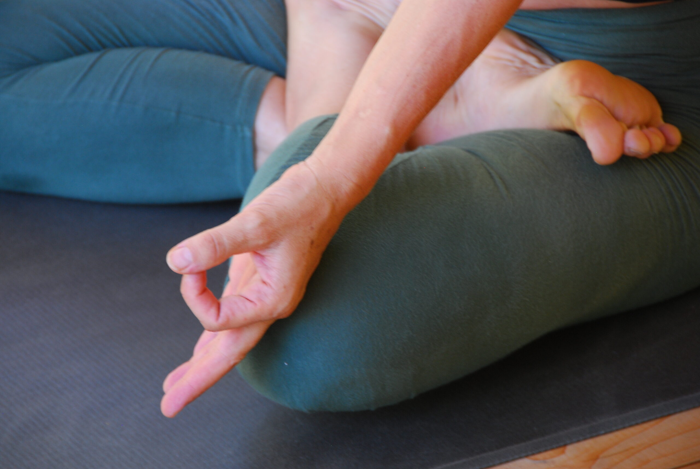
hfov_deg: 6.9
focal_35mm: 300
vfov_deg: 4.6
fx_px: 5841
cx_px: 350
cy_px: 234
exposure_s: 1/30
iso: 280
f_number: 5.6
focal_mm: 200
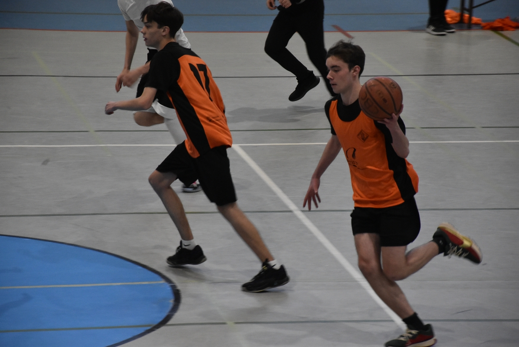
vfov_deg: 6.6
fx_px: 3030
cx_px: 260
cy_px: 174
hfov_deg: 9.8
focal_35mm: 210
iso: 3200
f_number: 5.6
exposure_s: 1/200
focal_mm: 140
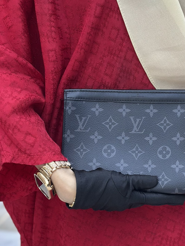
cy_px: 129
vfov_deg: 21.5
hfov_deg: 16.2
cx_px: 137
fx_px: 649
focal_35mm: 91
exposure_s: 1/172
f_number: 1.78
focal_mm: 6.86
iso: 100
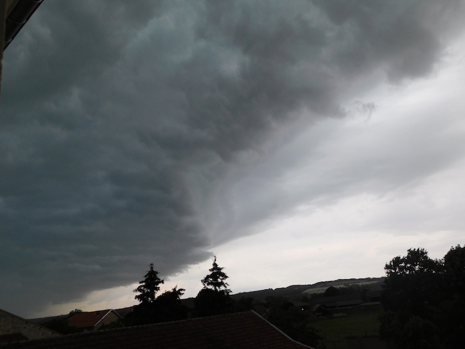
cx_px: 240
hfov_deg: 58.3
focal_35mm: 31
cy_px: 173
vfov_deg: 45.5
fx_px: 417
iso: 125
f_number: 3.2
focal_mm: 5.3
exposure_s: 1/30
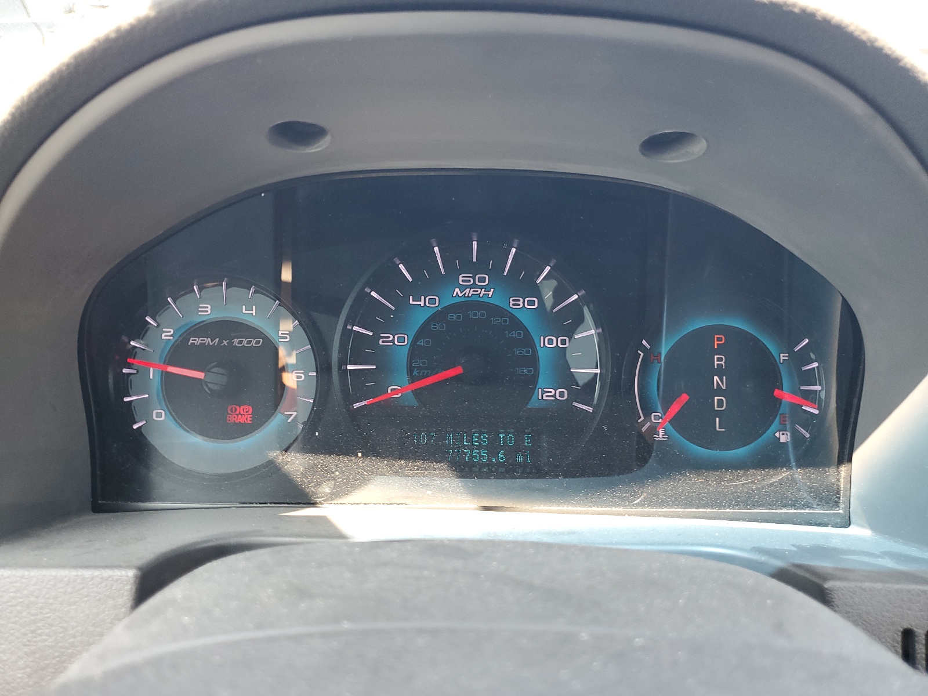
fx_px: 697
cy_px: 348
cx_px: 464
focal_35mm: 26
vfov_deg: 53.1
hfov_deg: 67.3
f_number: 1.5
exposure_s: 1/100
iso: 88
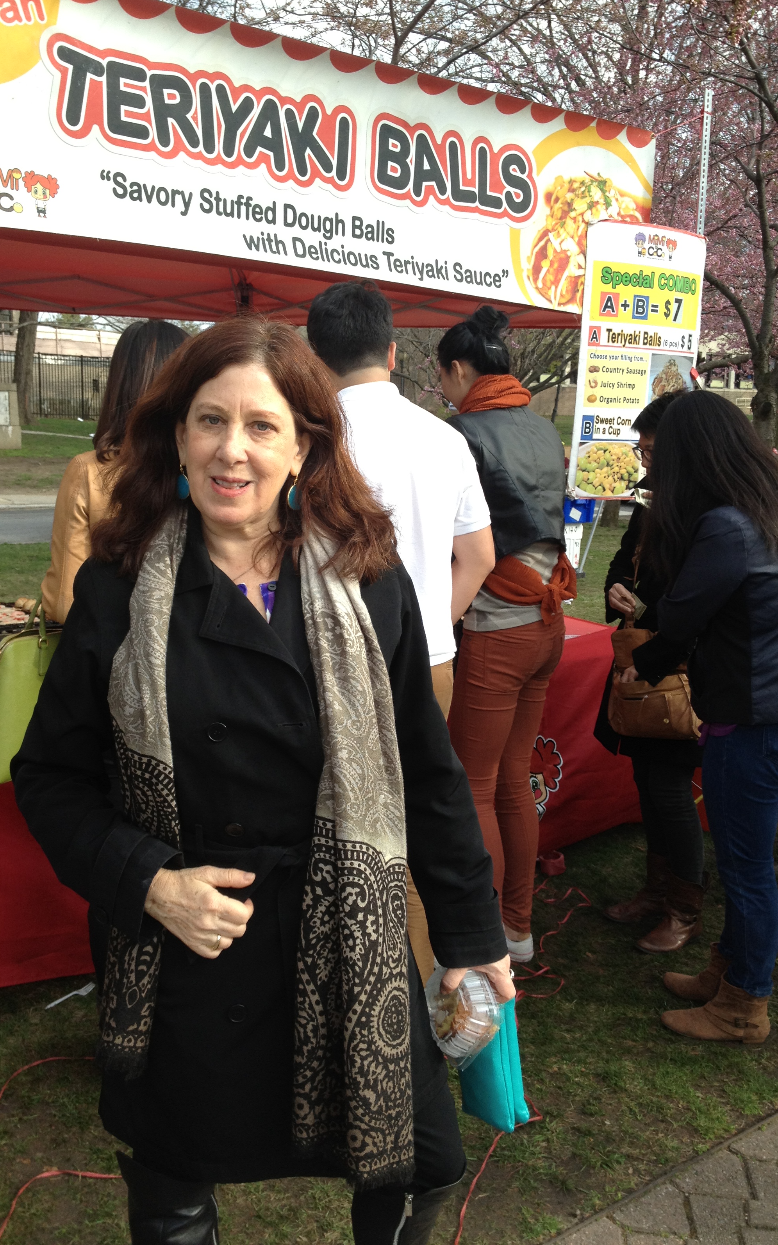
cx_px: 354
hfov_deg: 33.6
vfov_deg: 51.5
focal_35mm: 38
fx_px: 1289
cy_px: 608
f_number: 2.4
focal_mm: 4.28
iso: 64
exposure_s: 1/294
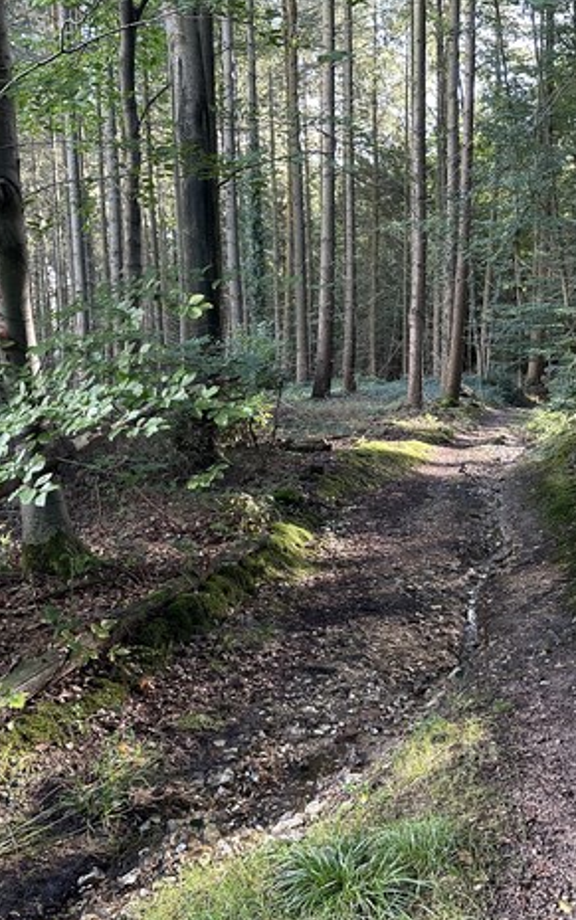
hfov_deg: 35.1
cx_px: 463
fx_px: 878
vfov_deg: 55.3
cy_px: 465
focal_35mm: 35
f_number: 1.78
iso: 250
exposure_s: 1/63
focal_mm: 6.86
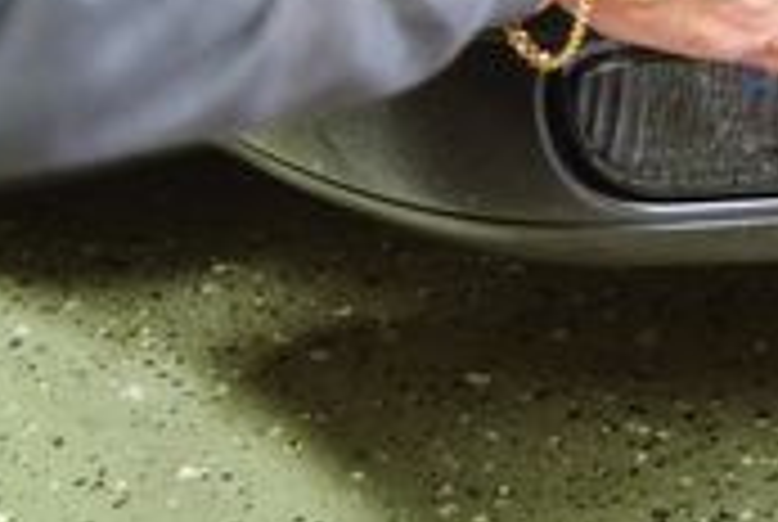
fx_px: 3117
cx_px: 1246
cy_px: -223
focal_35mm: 144
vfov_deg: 9.3
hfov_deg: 13.2
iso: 100
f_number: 4.2
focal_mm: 26
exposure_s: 1/1.6
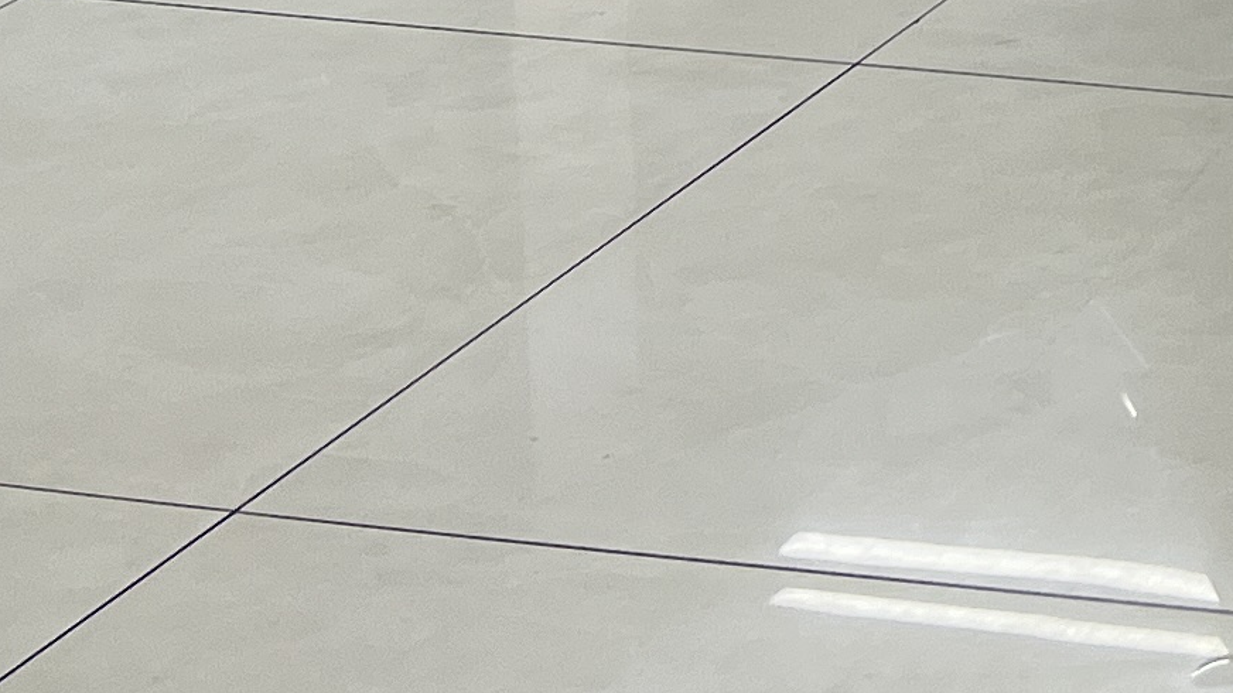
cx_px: 2653
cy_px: -1182
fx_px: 4282
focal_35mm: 131
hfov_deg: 13.4
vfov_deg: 8.2
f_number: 1.5
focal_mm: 5.7
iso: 40
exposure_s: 1/172
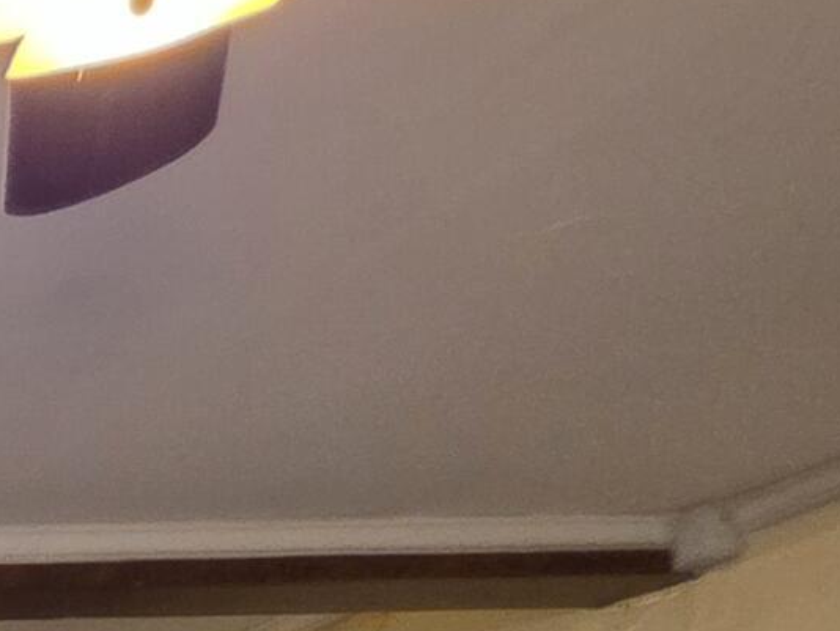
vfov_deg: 14.0
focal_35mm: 73
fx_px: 1772
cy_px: 1522
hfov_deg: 15.4
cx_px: -1145
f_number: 1.9
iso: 250
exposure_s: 1/120
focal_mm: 2.2
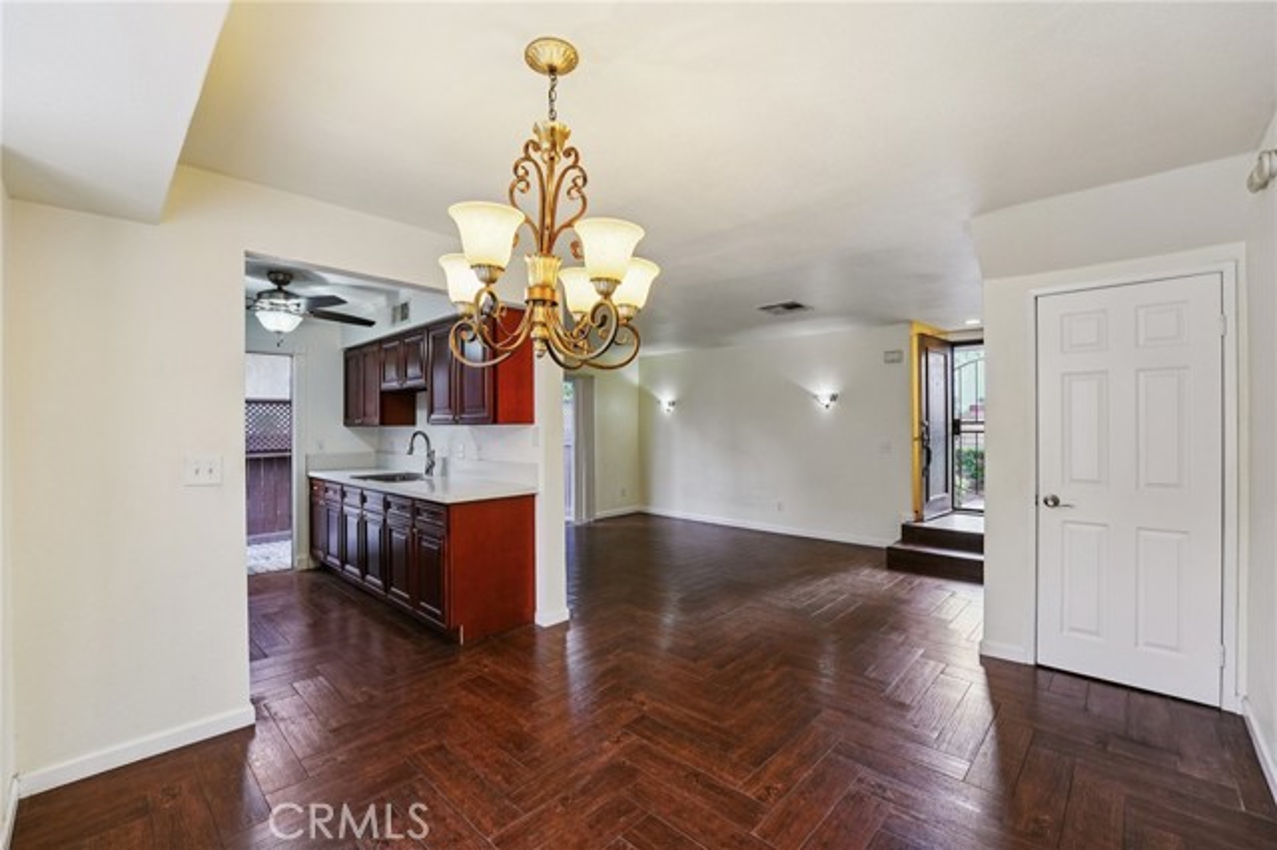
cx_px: 638
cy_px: 425
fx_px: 528
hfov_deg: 100.8
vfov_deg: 77.6
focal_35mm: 15
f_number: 8
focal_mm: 14.9
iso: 400
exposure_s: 1/60
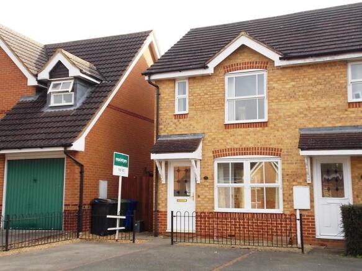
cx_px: 181
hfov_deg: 43.0
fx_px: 460
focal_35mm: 44
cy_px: 136
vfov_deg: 32.9
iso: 80
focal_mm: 7.9
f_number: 4.2
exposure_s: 1/160
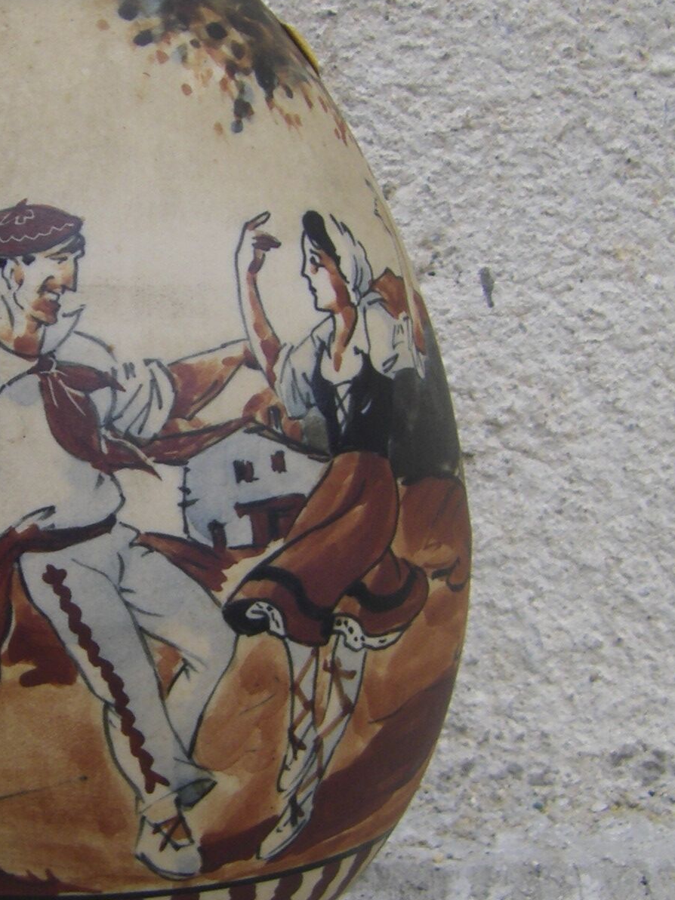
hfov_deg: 14.1
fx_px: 2705
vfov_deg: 18.9
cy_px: 562
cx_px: 112
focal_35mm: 104
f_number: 3.5
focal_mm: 6.3
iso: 64
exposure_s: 1/160
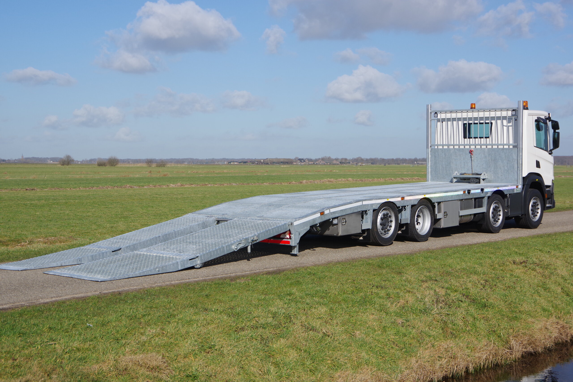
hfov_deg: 36.9
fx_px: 859
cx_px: 286
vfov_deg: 25.1
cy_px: 191
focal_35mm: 54
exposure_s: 1/640
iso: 200
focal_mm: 36
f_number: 7.1
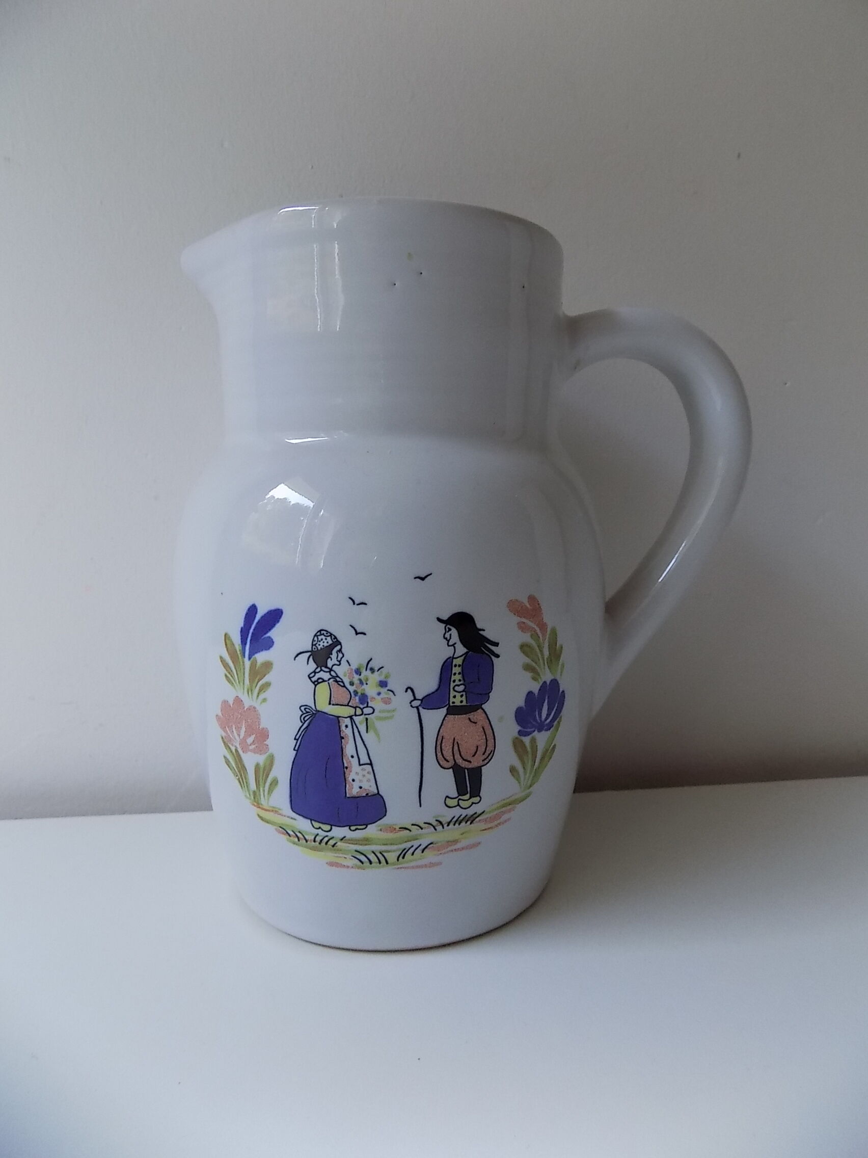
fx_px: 769
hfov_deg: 58.9
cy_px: 579
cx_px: 434
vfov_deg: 73.9
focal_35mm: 23
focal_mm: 4
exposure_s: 1/30
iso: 180
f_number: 3.1
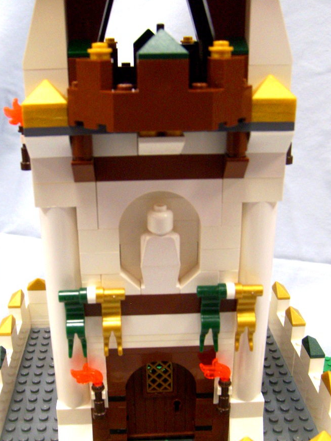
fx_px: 522
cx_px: 146
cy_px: 251
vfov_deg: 45.6
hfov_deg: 35.1
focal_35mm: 41
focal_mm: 5.8
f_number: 2.8
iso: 160
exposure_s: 1/45
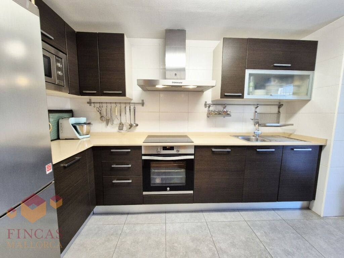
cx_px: 172
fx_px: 129
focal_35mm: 13
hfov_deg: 106.2
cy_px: 129
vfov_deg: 89.9
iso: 125
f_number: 2.2
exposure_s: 1/50
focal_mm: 2.2
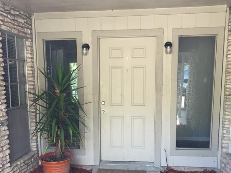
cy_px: 126
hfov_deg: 42.9
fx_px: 294
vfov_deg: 32.3
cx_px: 111
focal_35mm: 44
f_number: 2.2
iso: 40
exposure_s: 1/60
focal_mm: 4.15
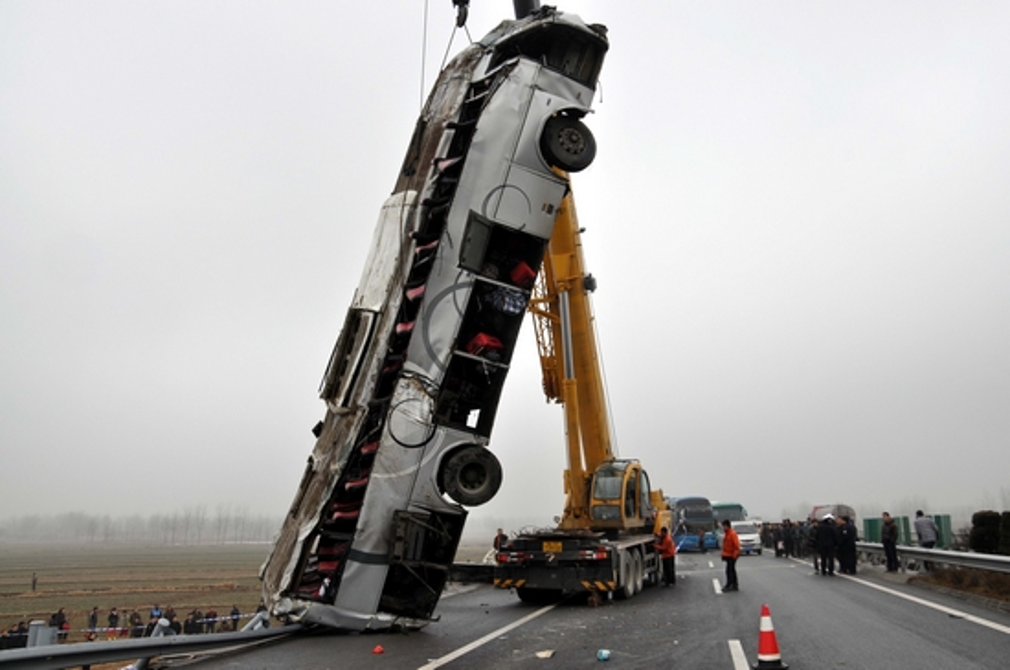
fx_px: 882
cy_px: 335
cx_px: 505
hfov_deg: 59.6
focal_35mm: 32
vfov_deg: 41.6
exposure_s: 1/125
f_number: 11
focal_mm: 21
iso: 200
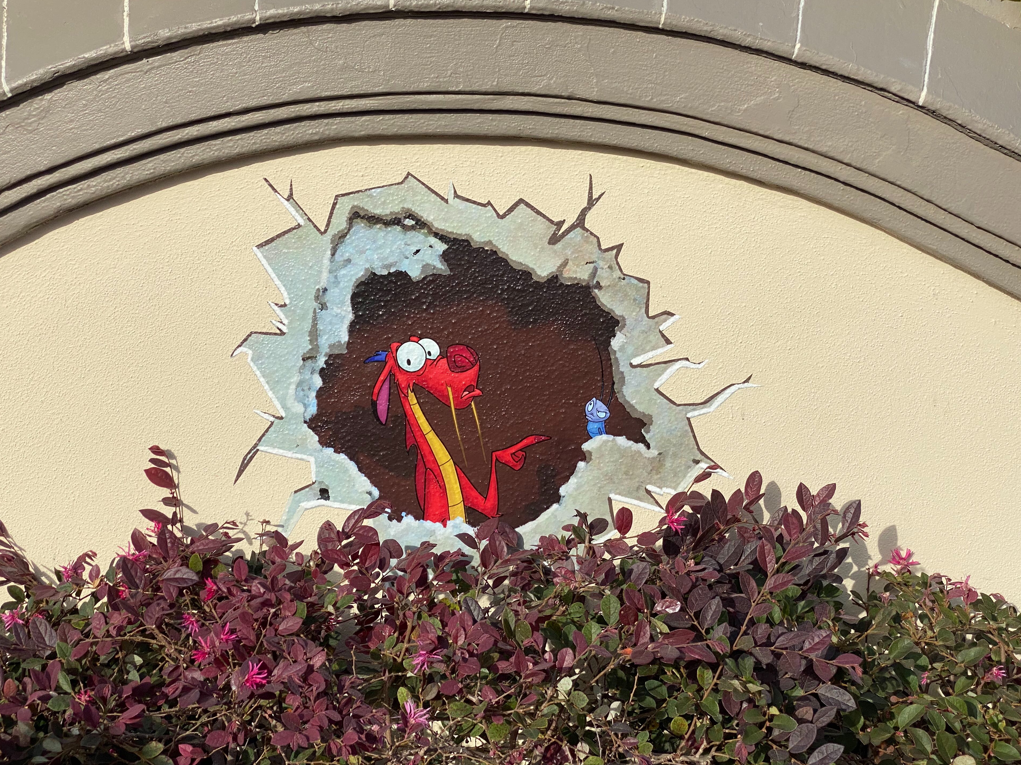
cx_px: 482
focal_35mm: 55
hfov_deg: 34.9
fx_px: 1622
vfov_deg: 26.6
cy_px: 385
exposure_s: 1/1712
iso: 20
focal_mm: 6
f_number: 2
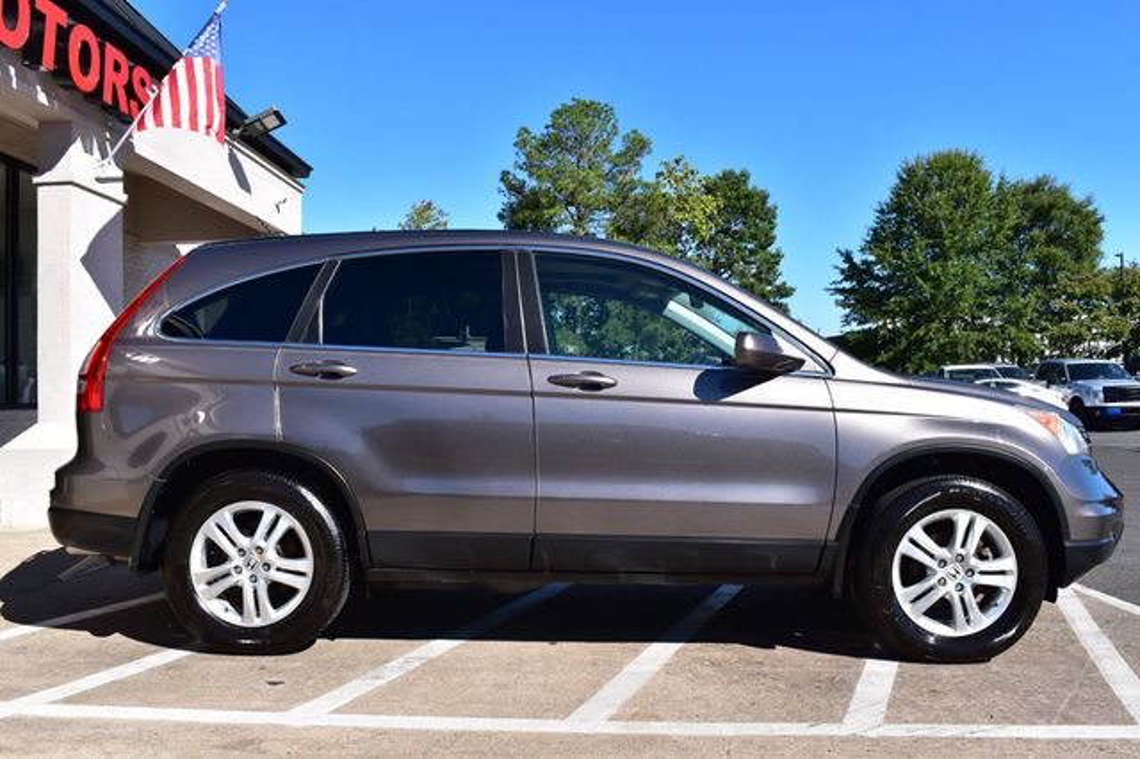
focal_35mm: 33
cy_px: 380
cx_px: 570
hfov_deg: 57.2
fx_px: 1044
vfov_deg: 39.9
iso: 360
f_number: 11
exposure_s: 1/500
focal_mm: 22
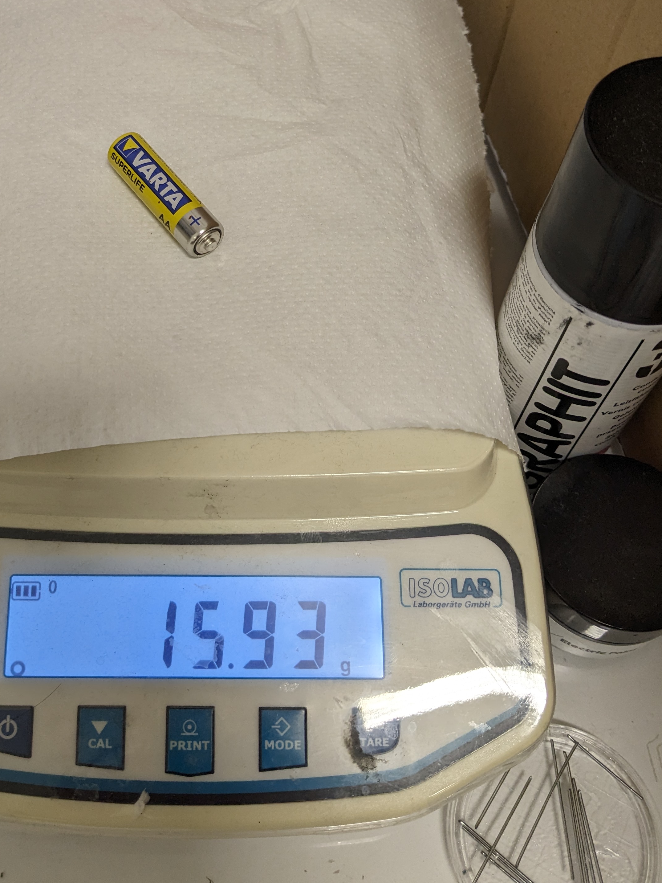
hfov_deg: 37.5
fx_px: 969
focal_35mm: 38
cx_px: 254
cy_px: 301
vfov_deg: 48.2
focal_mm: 4.38
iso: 75
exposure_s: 1/99.9
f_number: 1.73
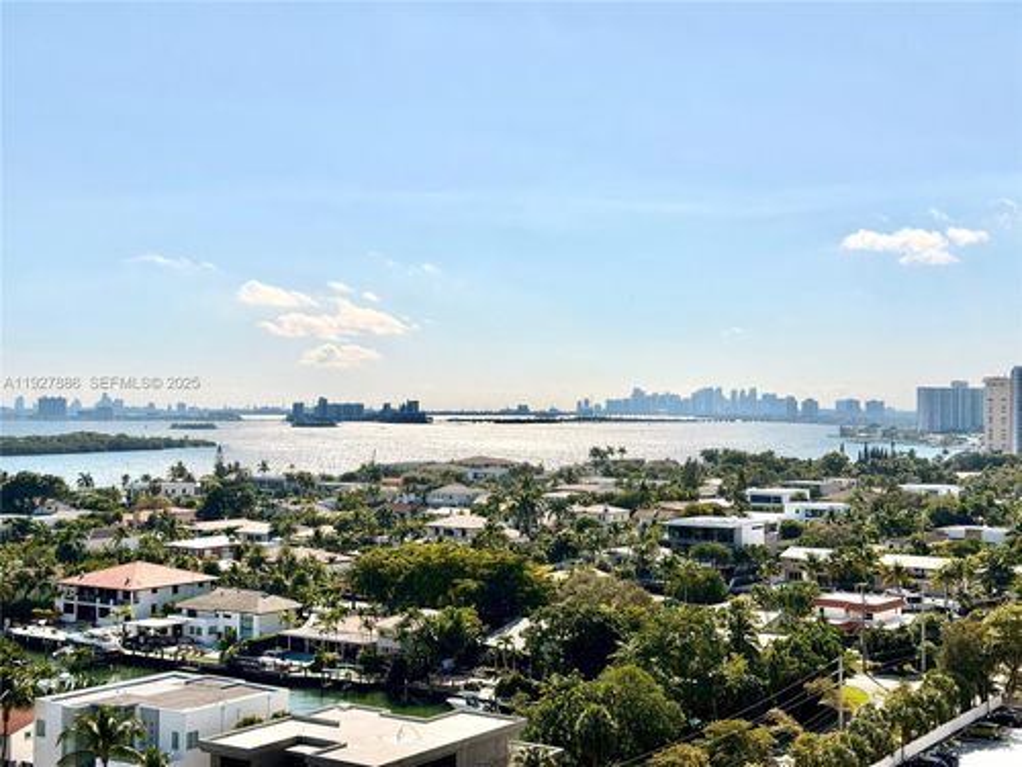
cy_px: 384
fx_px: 1417
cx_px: 511
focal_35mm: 48
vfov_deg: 30.3
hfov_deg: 39.7
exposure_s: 1/20408
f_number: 1.78
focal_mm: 6.76
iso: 64
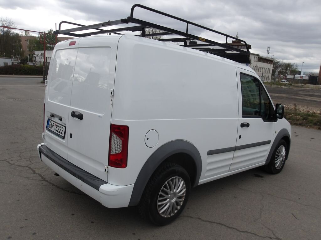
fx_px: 250
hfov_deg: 65.3
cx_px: 160
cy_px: 120
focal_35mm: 27
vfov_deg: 51.4
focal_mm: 4.9
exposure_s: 1/746
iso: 100
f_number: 3
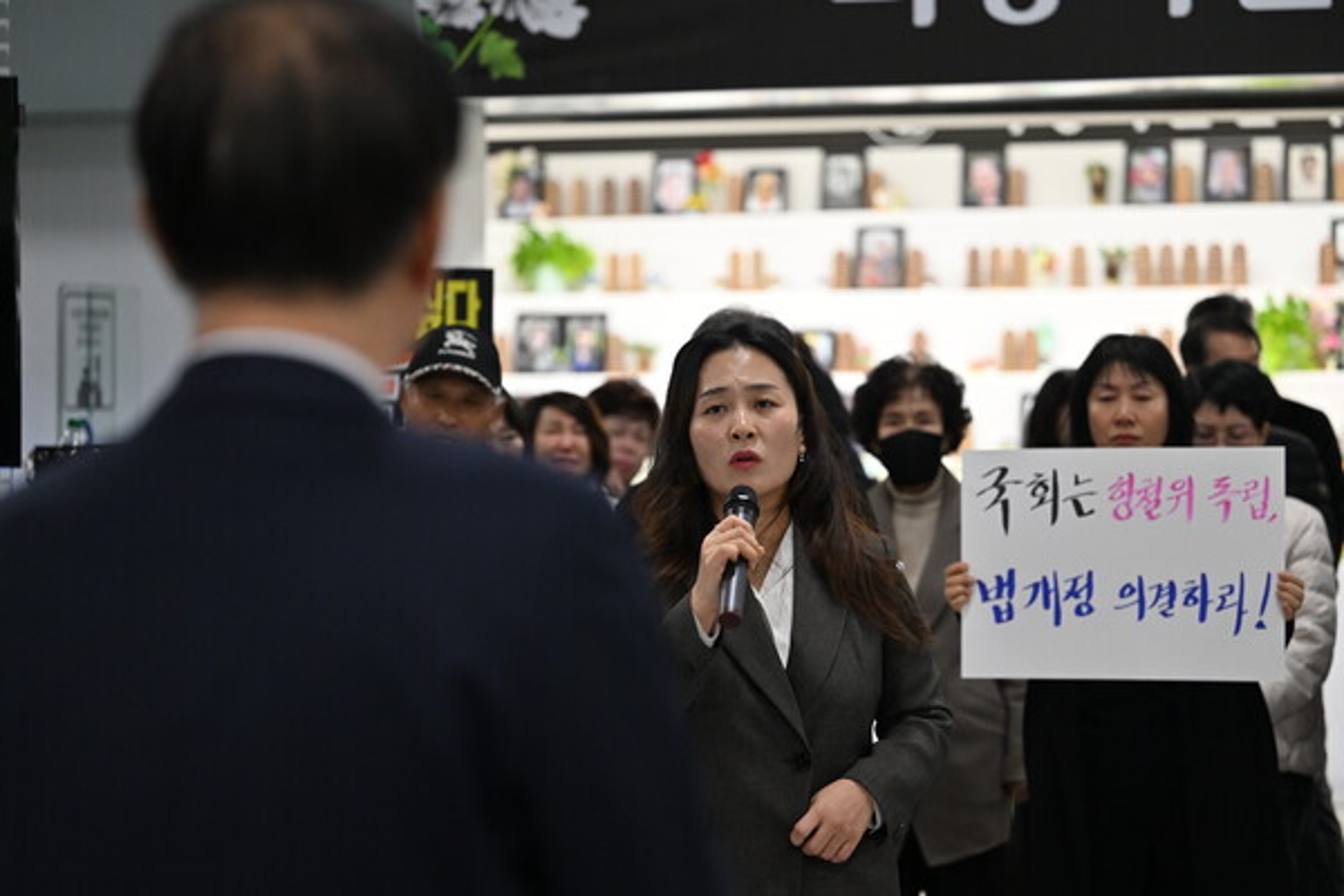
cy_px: 448
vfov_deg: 15.7
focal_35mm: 87
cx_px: 672
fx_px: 3248
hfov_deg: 23.4
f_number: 2.8
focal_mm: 87
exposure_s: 1/400
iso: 2000
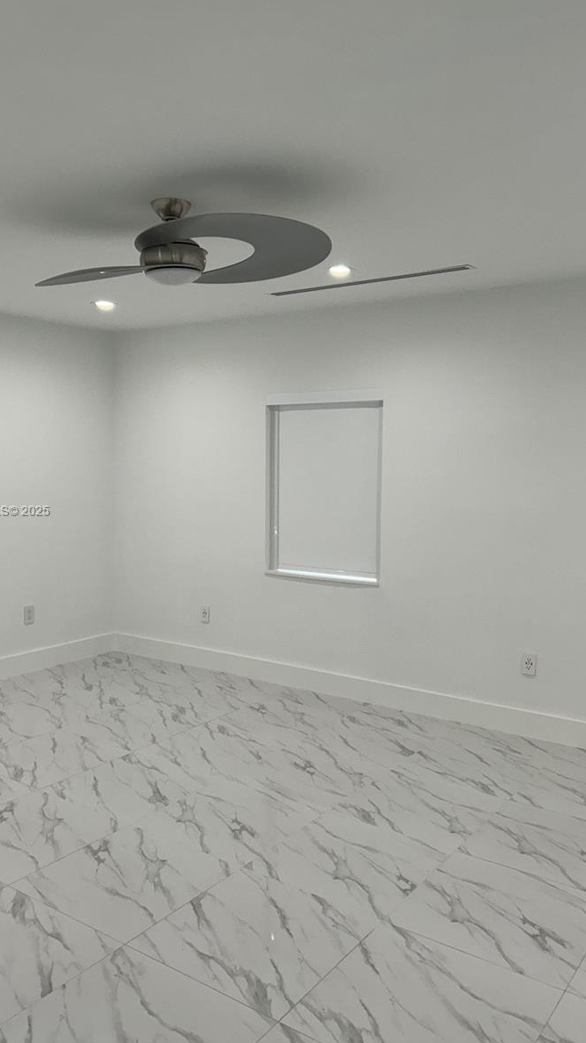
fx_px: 801
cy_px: 512
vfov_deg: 66.1
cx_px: 285
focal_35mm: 29
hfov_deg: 40.2
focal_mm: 5.7
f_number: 1.5
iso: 100
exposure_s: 1/120
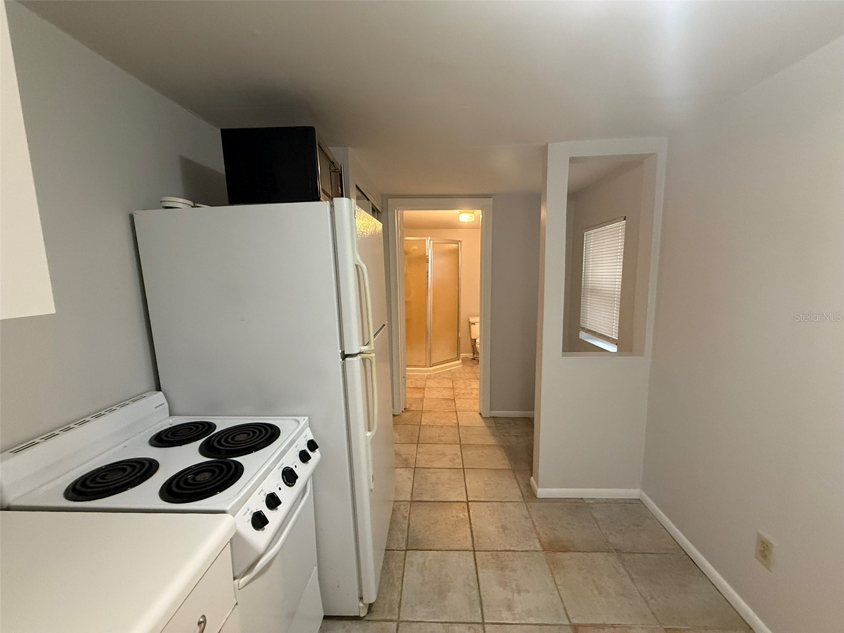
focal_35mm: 14
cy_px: 316
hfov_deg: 102.1
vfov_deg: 85.7
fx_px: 341
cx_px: 422
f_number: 2.2
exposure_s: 1/60
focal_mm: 2.22
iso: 500
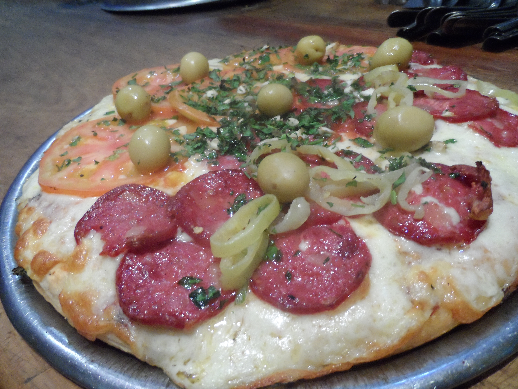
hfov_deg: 71.6
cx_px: 259
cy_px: 194
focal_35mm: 24
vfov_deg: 56.8
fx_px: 359
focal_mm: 4
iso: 400
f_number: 3.2
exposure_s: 1/30
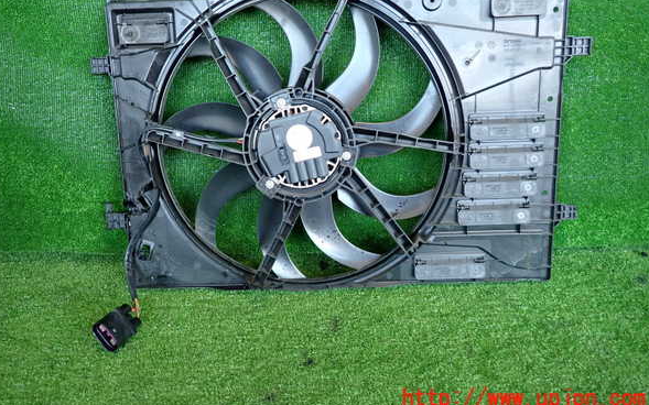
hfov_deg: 68.4
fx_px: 478
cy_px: 165
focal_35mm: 27
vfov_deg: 45.8
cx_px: 321
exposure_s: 1/30
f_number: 2
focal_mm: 4.5
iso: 200
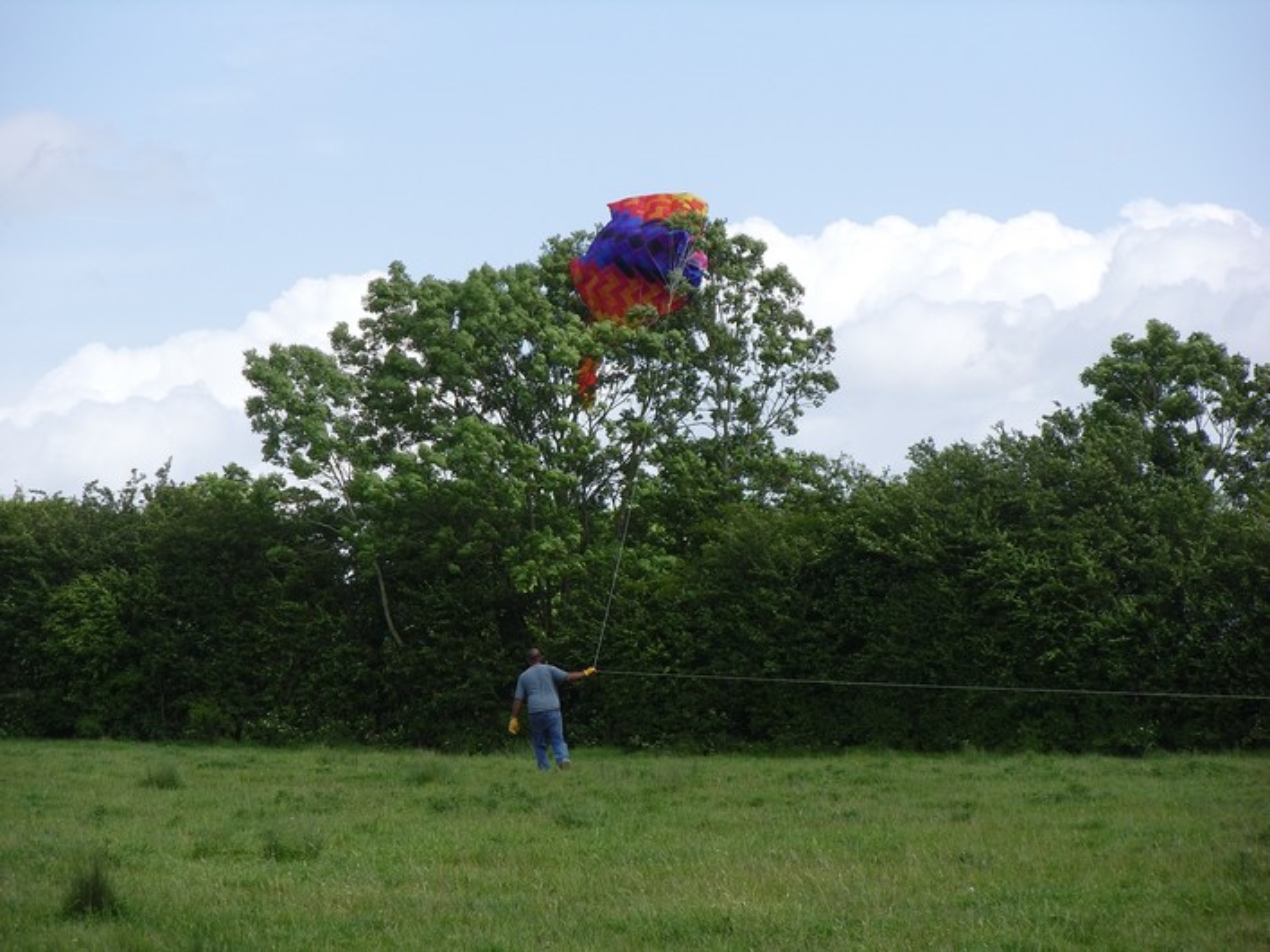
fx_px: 5392
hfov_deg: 13.4
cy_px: 476
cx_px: 635
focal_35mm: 147
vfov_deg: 10.1
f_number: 5.1
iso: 80
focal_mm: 26.6
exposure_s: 1/317
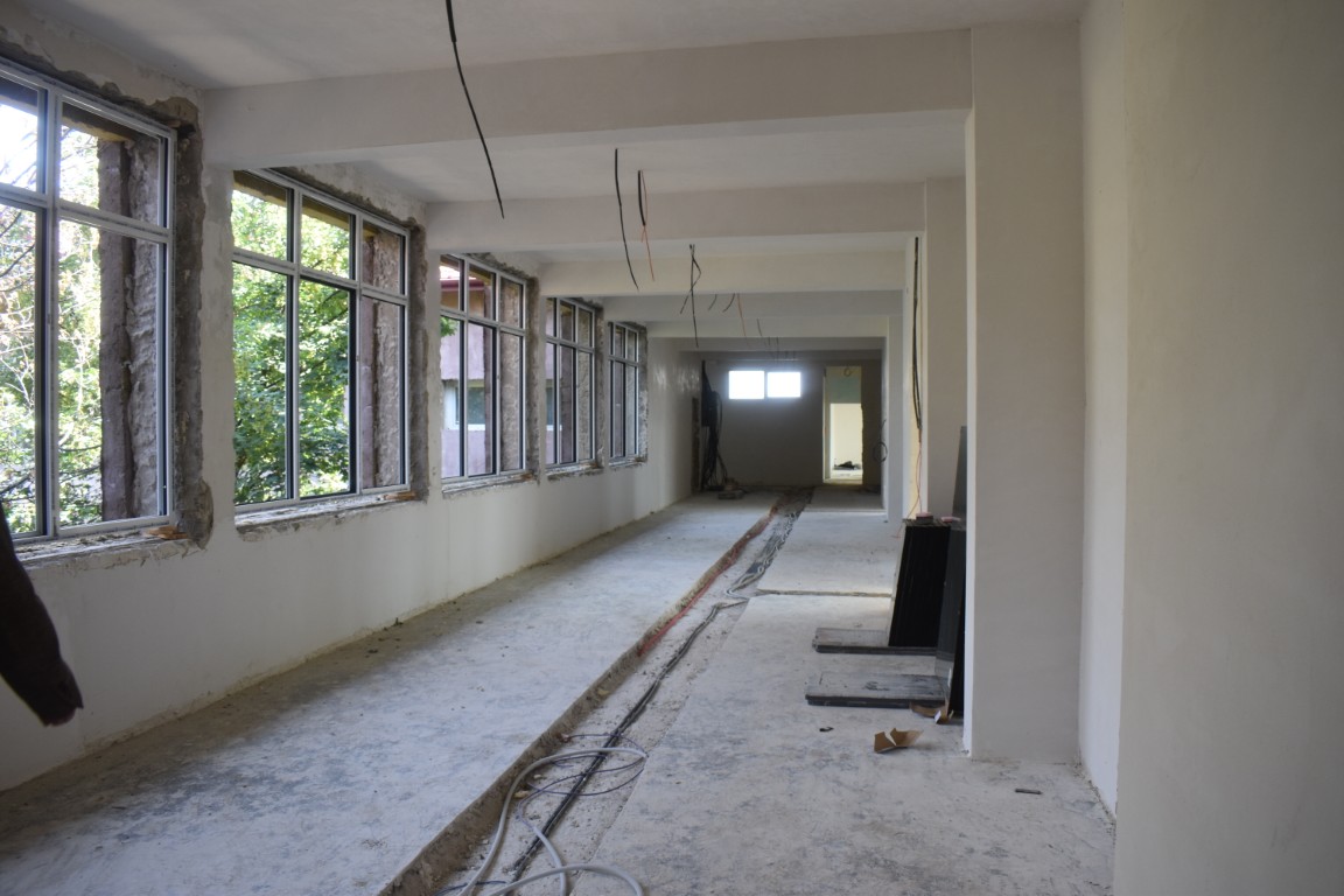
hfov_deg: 67.4
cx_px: 672
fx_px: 1008
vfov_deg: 47.9
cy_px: 448
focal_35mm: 27
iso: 400
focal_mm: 18
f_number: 5
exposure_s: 1/100
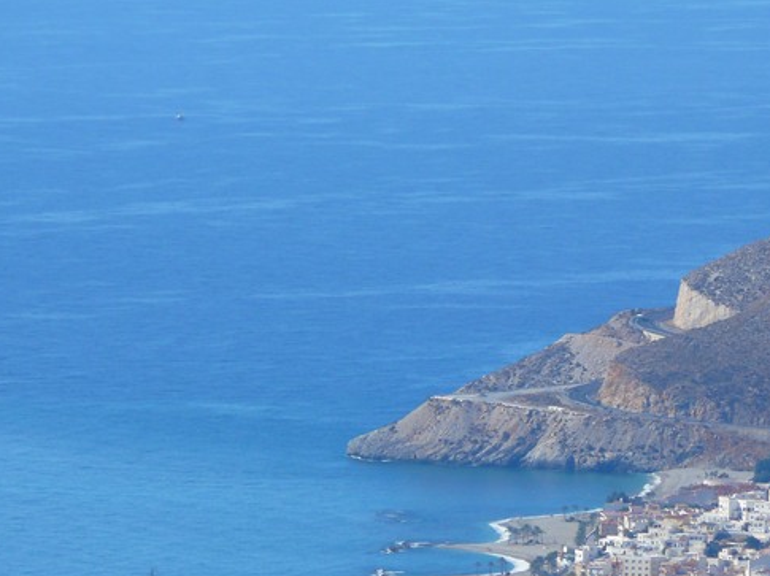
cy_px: 360
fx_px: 14448
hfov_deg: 3.1
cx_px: 475
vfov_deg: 2.3
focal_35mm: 650
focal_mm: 88.8
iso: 100
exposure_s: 1/200
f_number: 5.6
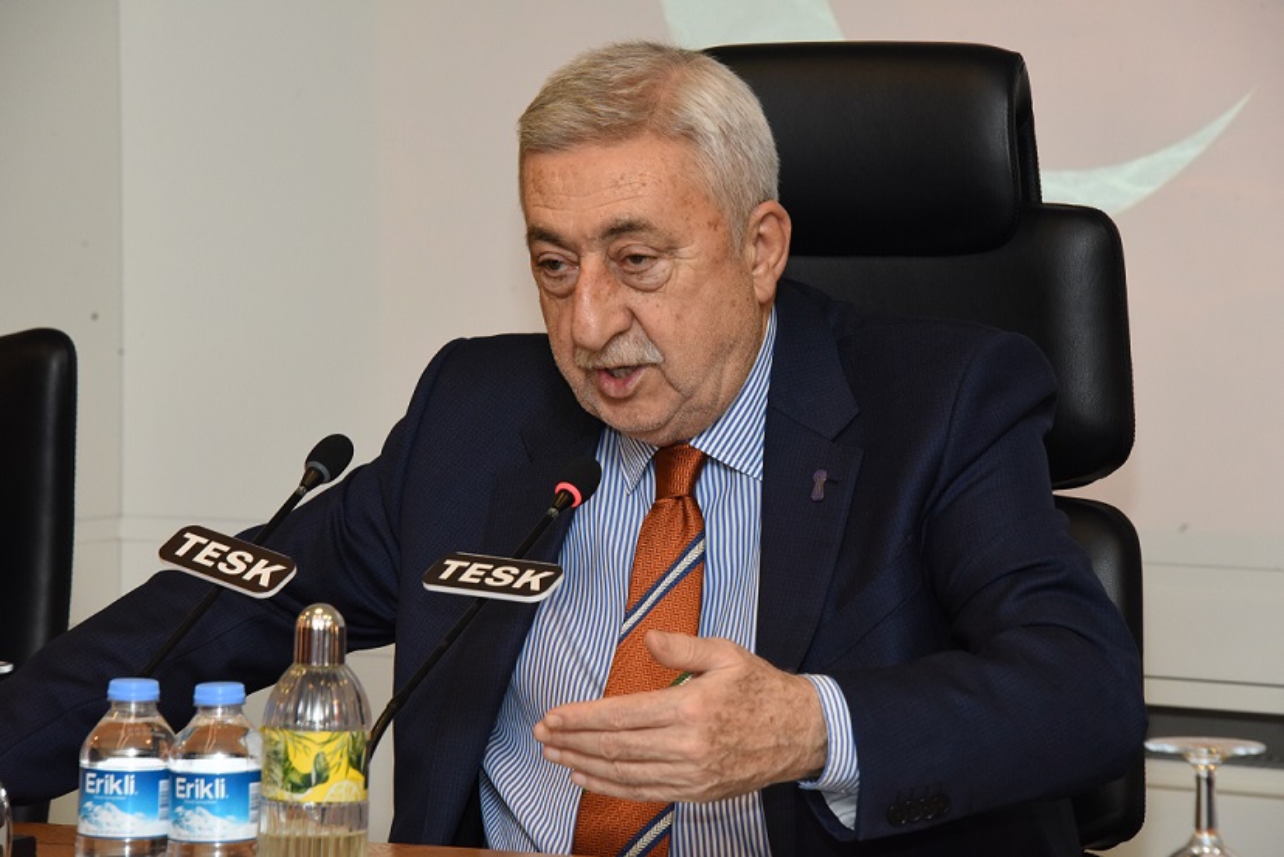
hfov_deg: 10.3
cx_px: 642
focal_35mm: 200
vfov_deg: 6.9
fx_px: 7137
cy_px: 428
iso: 4000
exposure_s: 1/200
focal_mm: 200
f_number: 10
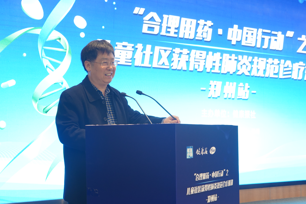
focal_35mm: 54
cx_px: 153
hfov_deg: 36.9
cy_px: 102
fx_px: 459
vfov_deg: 25.1
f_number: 7.1
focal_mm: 54
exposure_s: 1/40
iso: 1600
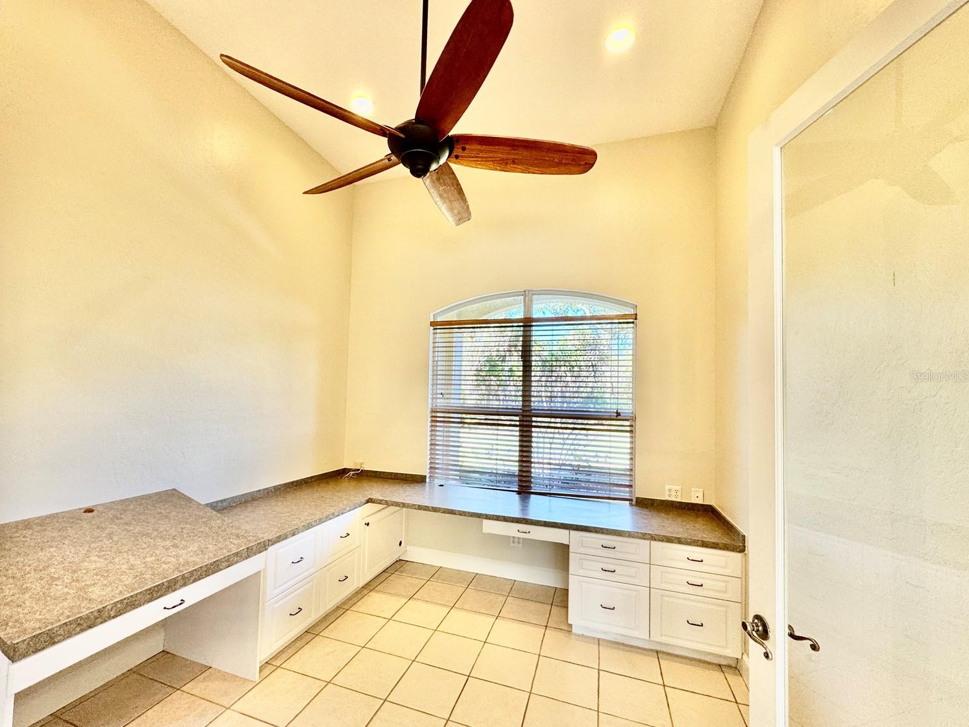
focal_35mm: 15
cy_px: 376
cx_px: 452
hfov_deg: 98.0
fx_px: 420
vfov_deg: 81.7
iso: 125
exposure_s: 1/120
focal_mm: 2.22
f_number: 2.2
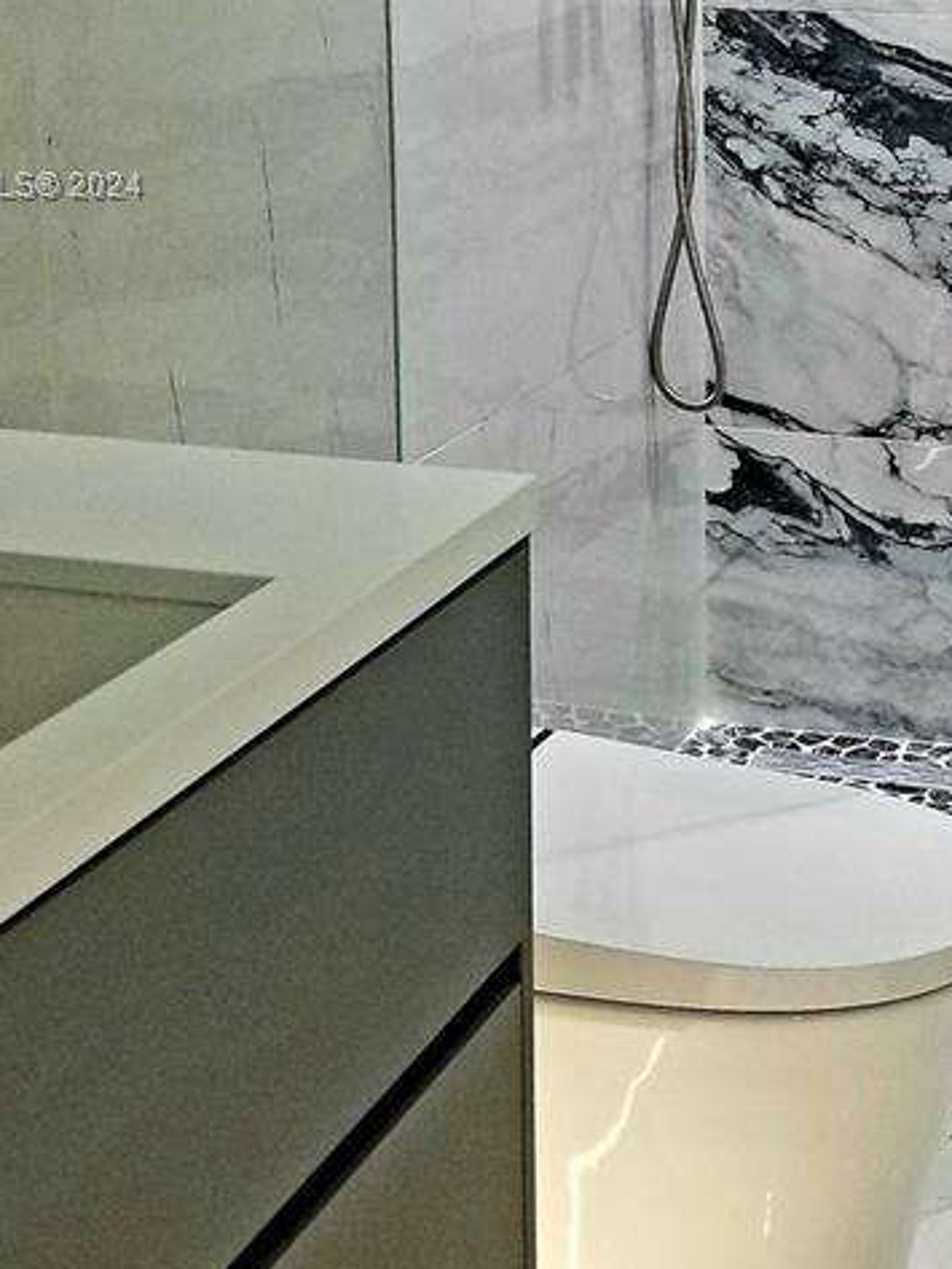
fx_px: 2419
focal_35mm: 66
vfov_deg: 28.5
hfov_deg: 21.8
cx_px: 858
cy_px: 188
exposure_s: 1/30
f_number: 1.7
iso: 160
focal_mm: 4.25
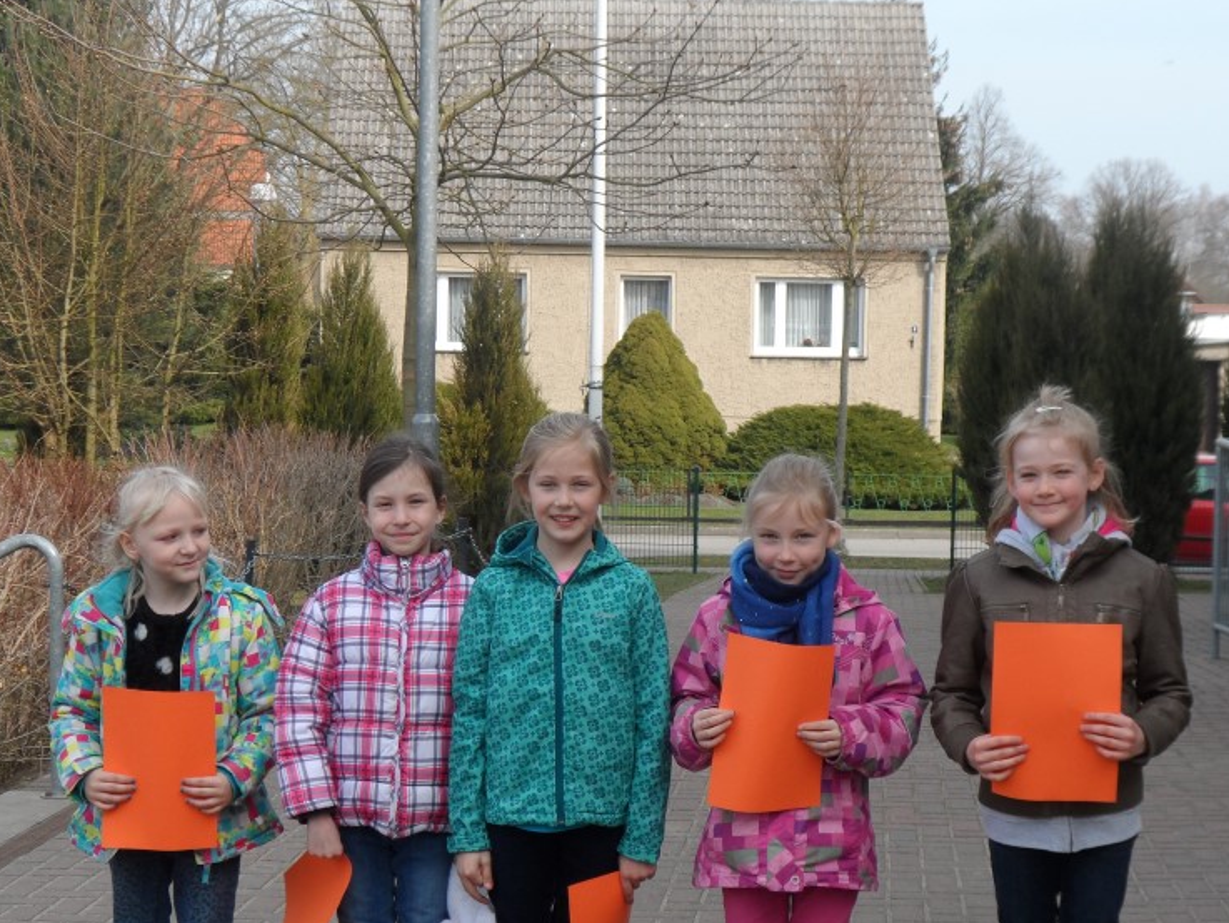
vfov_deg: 19.6
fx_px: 2663
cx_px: 634
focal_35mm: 75
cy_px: 477
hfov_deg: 26.0
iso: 80
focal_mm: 9.8
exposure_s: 1/250
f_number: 4.1
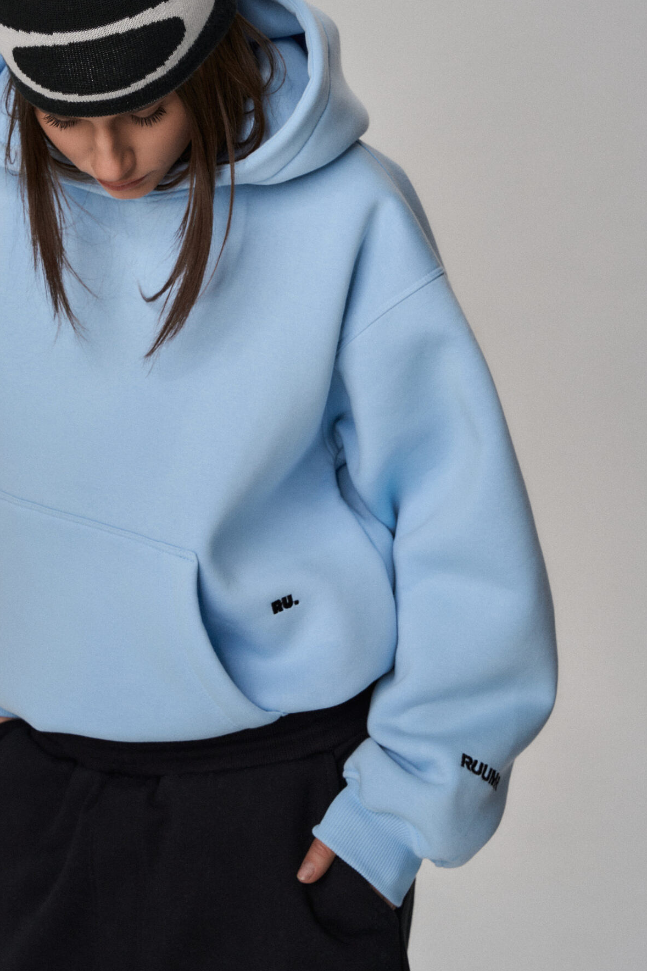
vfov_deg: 28.3
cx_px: 182
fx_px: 1918
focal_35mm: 71
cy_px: 349
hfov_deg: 19.1
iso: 125
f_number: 9
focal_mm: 49.1
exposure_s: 1/160
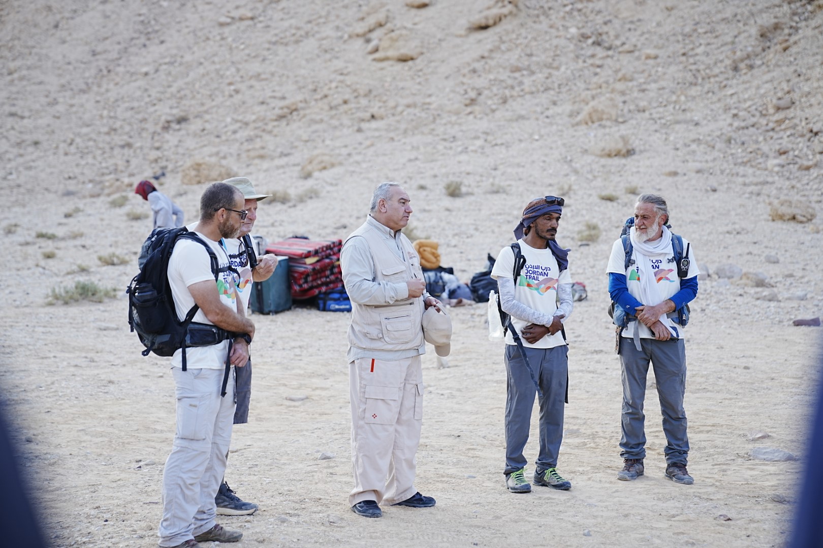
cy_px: 274
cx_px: 412
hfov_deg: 28.8
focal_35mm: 70
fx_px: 1600
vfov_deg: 19.5
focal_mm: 70
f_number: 2.8
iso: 100
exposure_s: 1/250
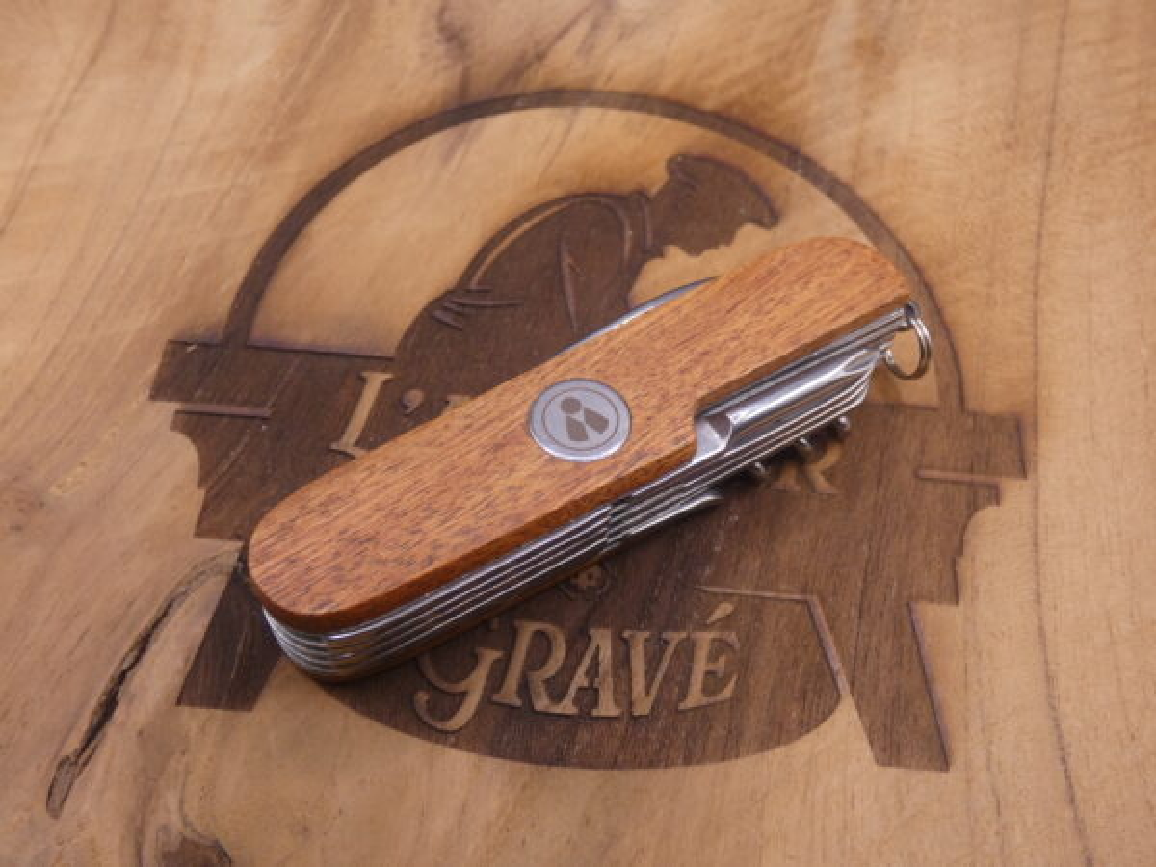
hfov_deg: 52.6
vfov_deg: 40.7
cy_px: 434
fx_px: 1169
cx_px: 578
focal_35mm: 35
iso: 200
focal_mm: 6.2
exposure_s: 1/80
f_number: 3.4
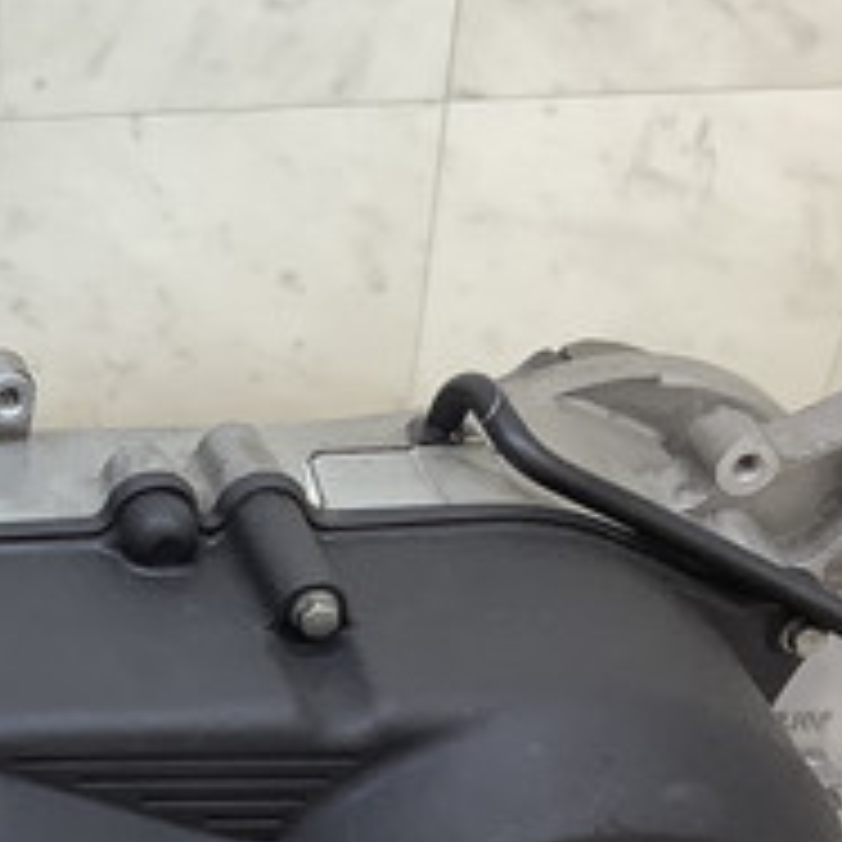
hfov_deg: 18.2
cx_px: -288
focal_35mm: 88
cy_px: 531
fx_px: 2422
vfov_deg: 19.7
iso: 50
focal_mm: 3.3
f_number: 2.4
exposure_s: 1/60
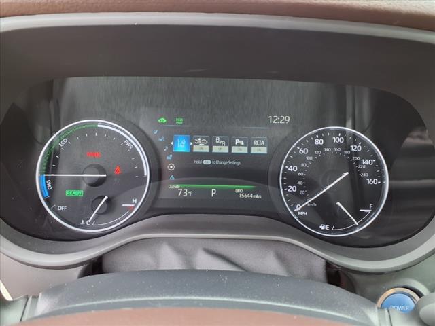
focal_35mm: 27
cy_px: 163
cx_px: 218
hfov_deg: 65.3
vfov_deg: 51.4
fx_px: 339
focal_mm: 3.58
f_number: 1.9
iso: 100
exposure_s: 1/40
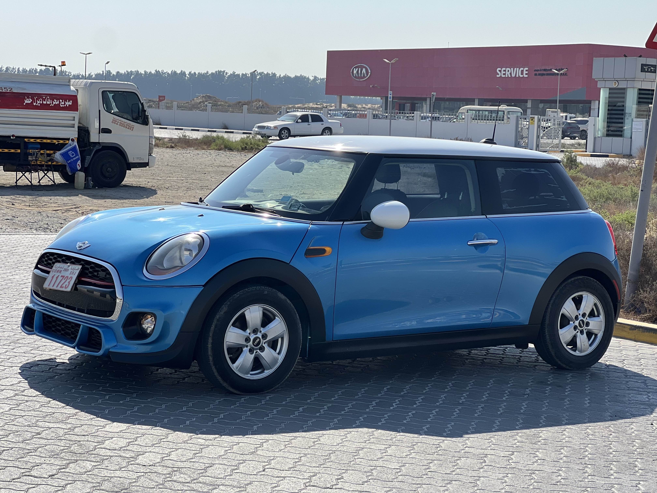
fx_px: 1461
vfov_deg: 19.1
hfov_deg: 25.3
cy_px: 246
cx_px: 328
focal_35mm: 77
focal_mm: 9
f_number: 2.8
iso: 32
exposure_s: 1/686
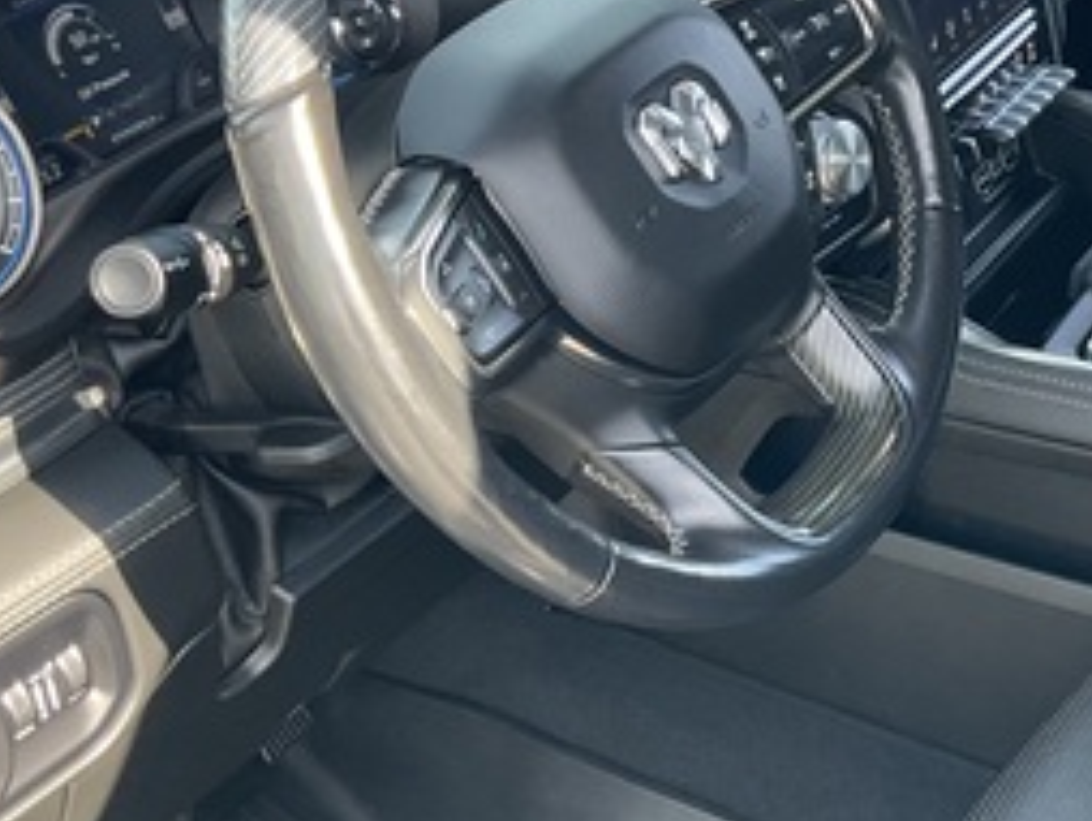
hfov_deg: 25.6
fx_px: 2305
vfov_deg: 20.2
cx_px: 1036
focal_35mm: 73
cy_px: 352
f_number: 1.8
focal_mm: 3
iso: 50
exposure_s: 1/122
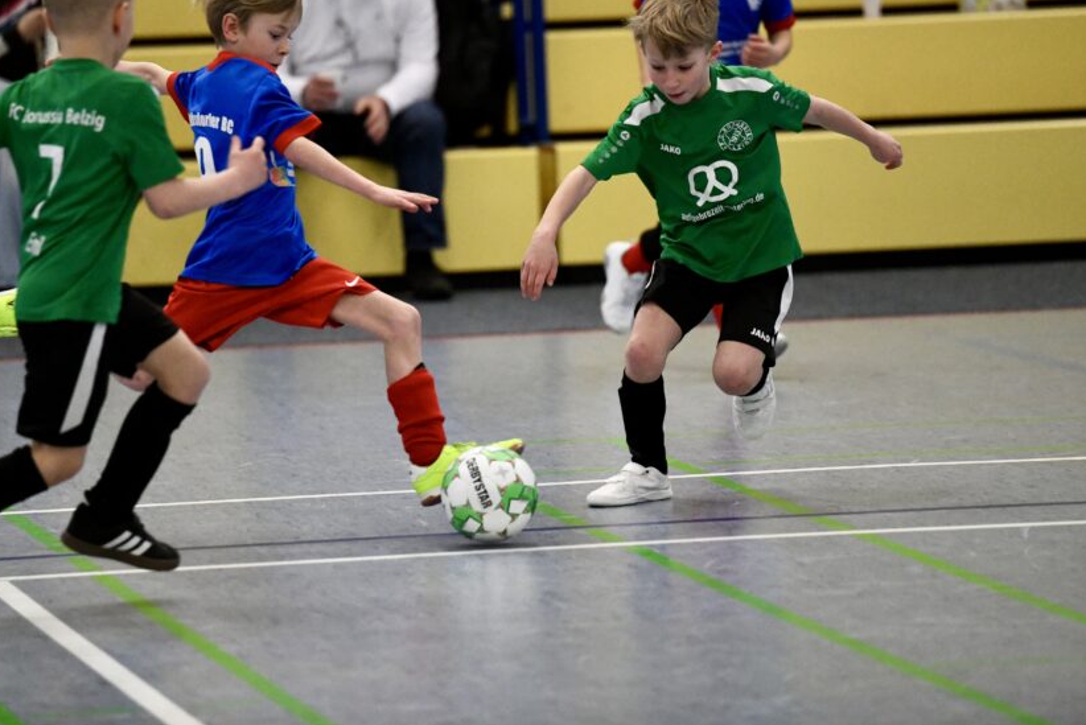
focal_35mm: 249
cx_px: 427
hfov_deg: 8.3
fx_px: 7515
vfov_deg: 5.5
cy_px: 277
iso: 8000
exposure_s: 1/1600
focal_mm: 200
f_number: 2.8
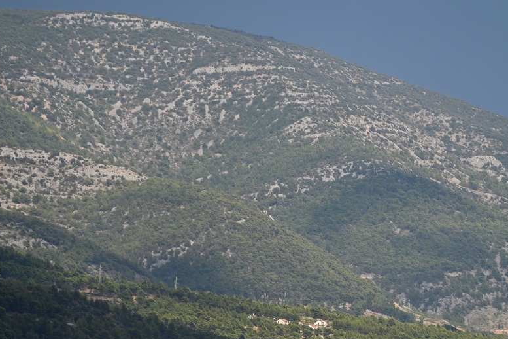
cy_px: 242
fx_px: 5192
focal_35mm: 368
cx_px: 269
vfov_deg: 3.7
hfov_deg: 5.6
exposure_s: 1/1000
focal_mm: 220
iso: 140
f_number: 5.6
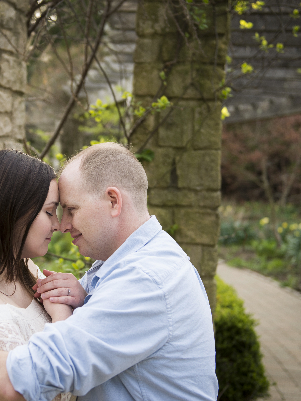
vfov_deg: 33.2
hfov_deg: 25.0
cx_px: 79
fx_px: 672
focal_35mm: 58
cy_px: 201
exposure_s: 1/250
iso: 125
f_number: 2.8
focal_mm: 40
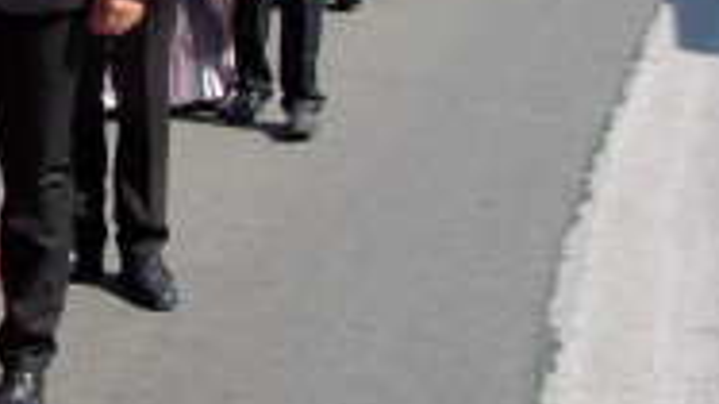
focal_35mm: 112
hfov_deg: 18.1
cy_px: -73
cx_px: -146
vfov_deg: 10.6
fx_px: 2134
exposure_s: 1/220
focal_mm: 6.2
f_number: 5
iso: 70
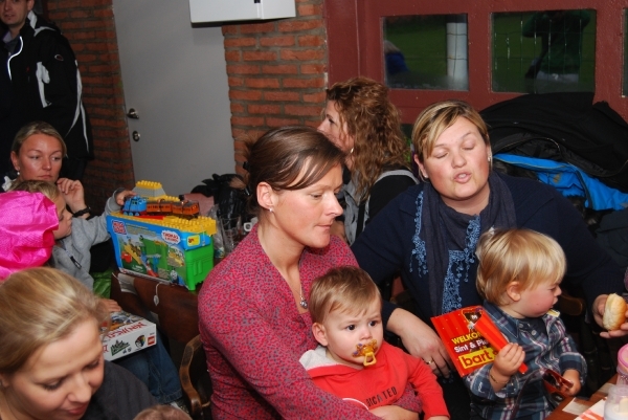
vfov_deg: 28.1
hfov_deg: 41.1
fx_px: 838
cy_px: 210
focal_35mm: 48
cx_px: 314
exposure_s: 1/60
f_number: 4.5
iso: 320
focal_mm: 32
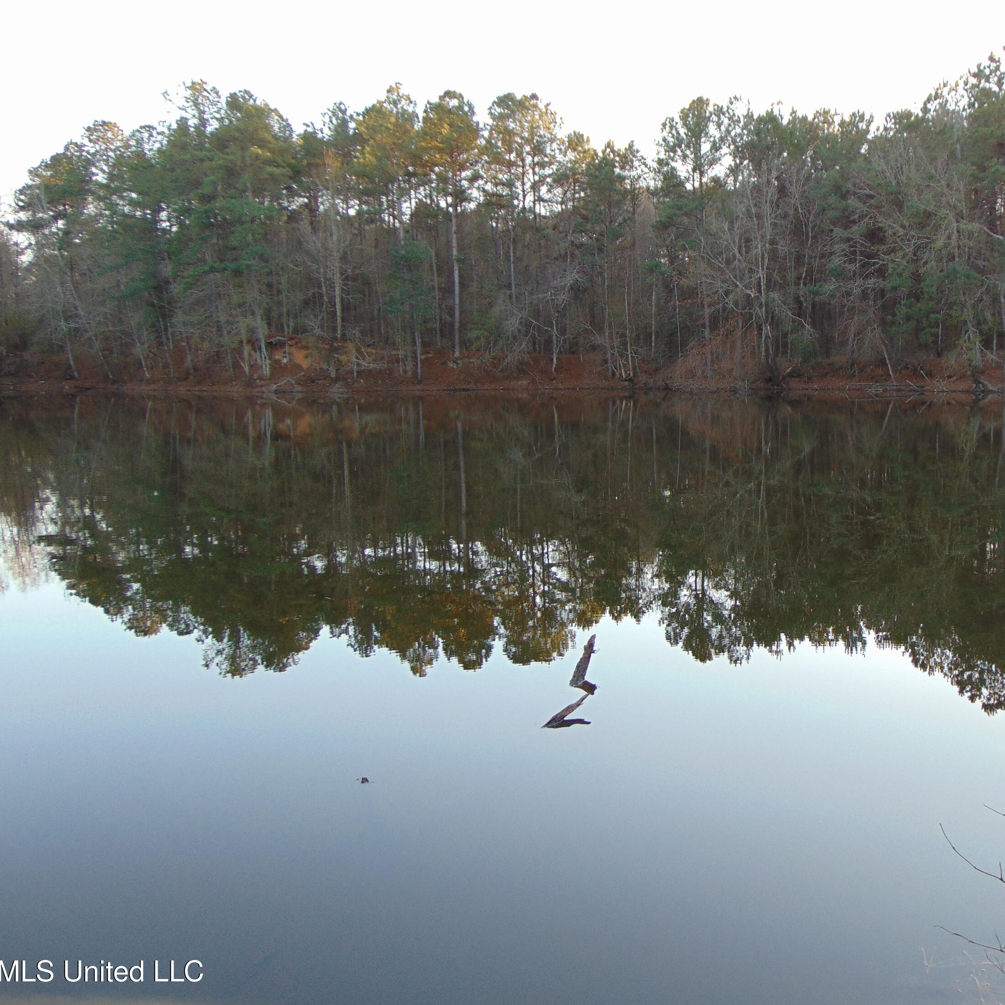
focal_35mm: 30
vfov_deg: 54.0
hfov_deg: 52.9
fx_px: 985
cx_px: 676
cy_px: 507
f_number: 3
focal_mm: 4.5
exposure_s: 1/80
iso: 80
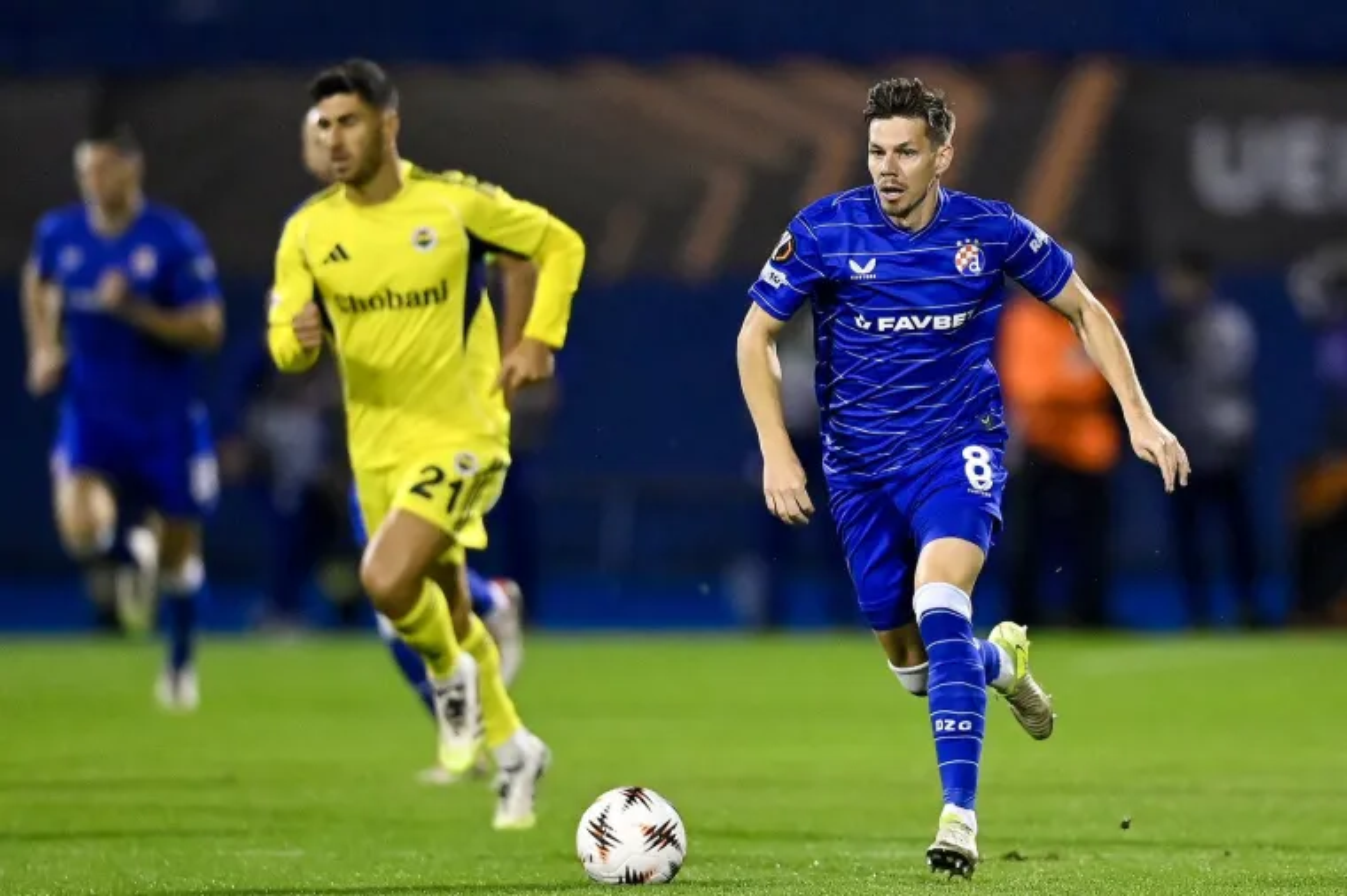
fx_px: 14959
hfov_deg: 5.2
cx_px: 674
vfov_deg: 3.4
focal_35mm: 400
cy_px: 448
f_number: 2.8
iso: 4000
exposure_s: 1/2000
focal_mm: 400
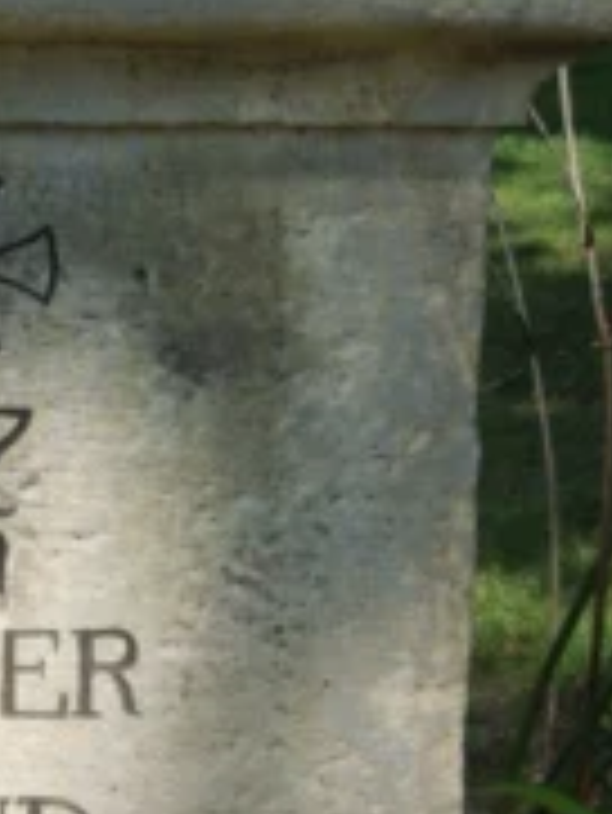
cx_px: 36
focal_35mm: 134
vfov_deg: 14.6
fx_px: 3155
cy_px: 729
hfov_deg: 11.0
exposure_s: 1/500
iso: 400
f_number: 8.8
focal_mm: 12.5
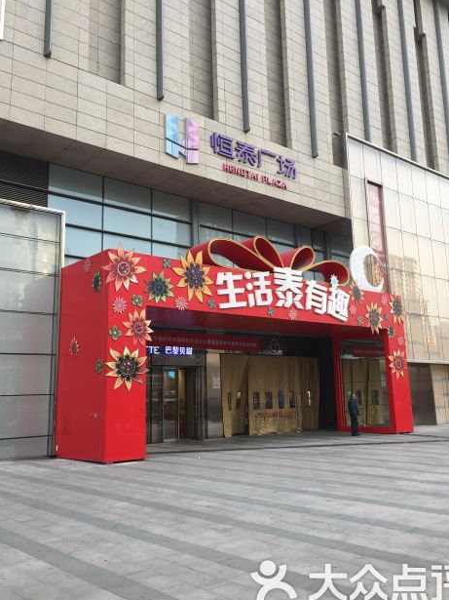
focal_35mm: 33
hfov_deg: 42.9
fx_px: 571
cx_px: 239
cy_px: 293
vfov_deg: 55.4
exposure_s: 1/107
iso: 32
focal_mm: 4.15
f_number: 2.2
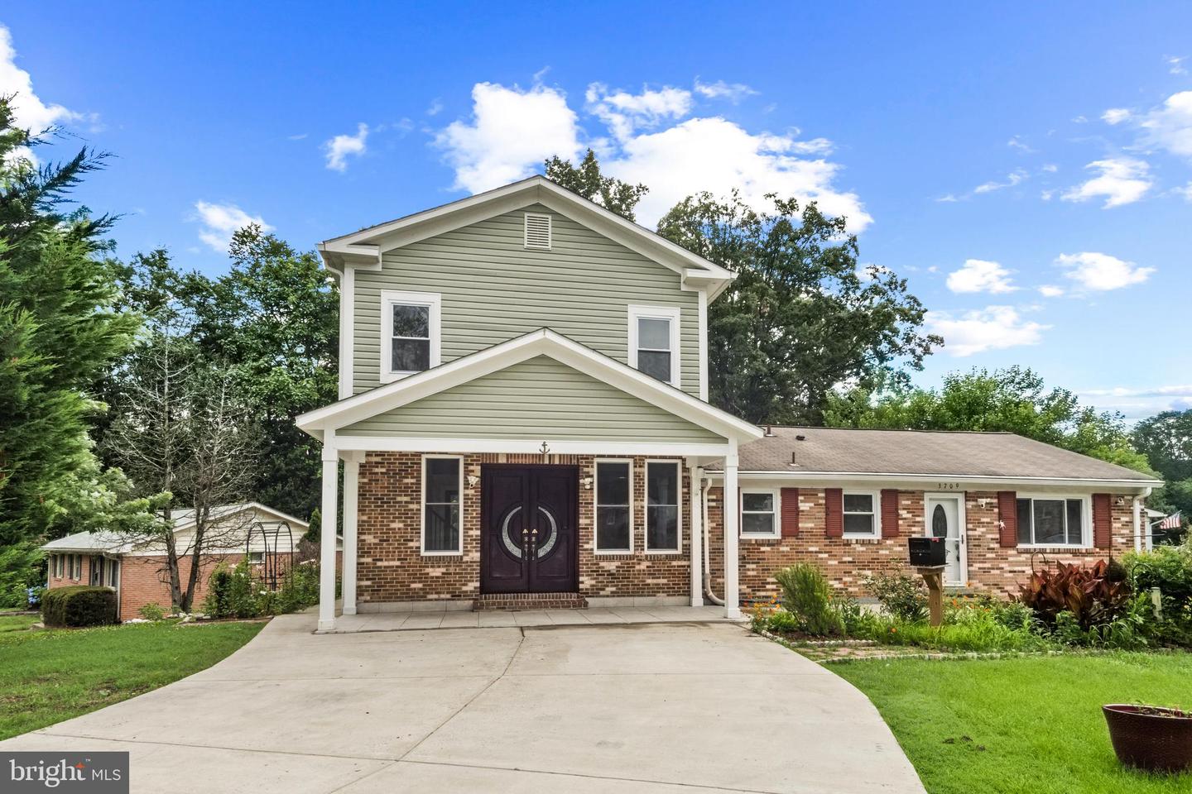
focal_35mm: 18
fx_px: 596
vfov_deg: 67.4
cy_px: 397
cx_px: 596
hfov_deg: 90.0
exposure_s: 1/200
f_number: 11
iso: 250
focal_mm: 12
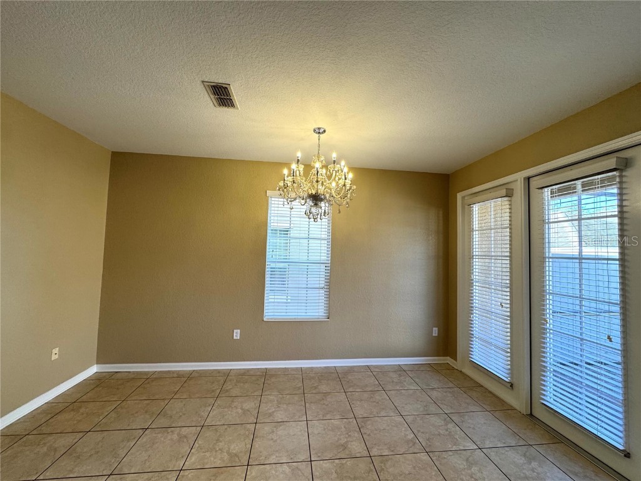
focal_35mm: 14
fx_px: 259
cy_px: 240
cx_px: 320
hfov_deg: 102.1
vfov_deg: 85.7
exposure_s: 1/120
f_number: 2.2
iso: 160
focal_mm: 2.22
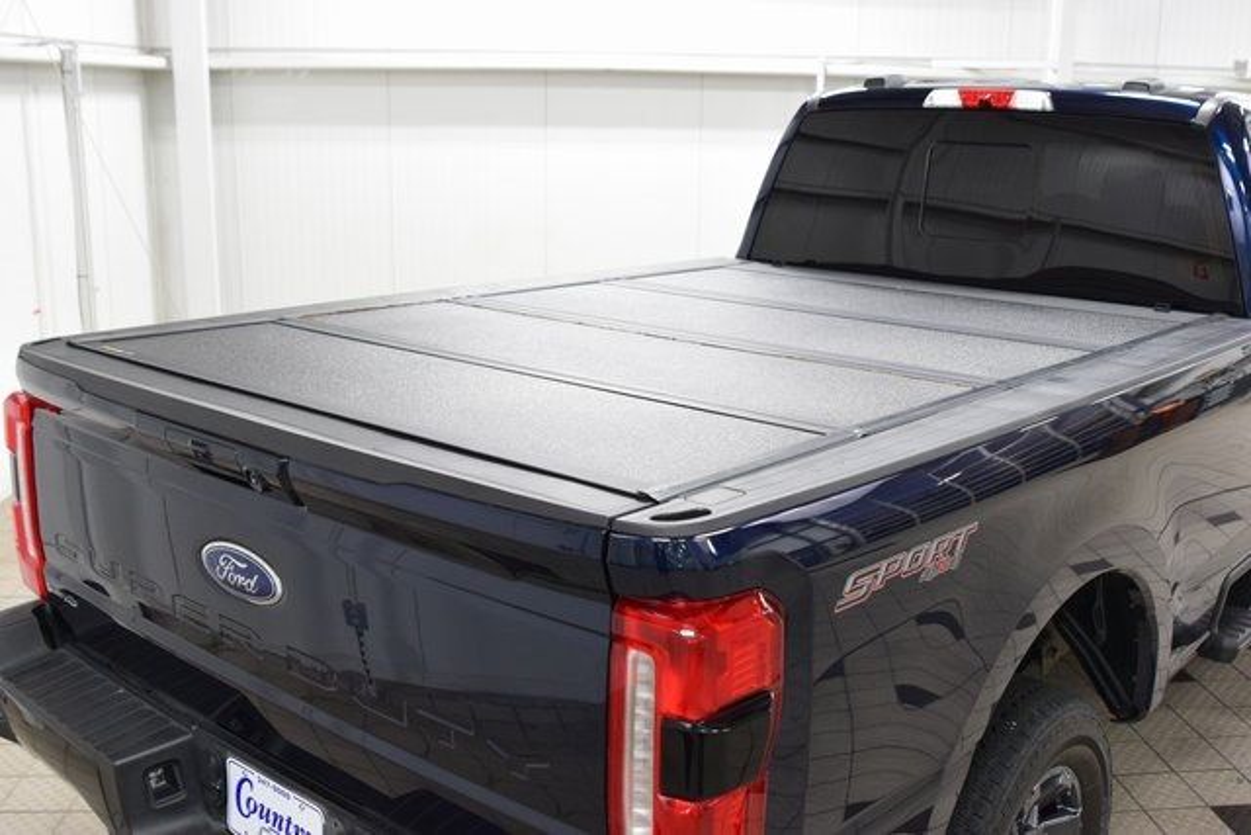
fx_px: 1251
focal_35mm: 36
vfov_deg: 36.9
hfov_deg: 53.1
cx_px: 626
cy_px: 418
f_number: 4
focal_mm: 24
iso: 1600
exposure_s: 1/60
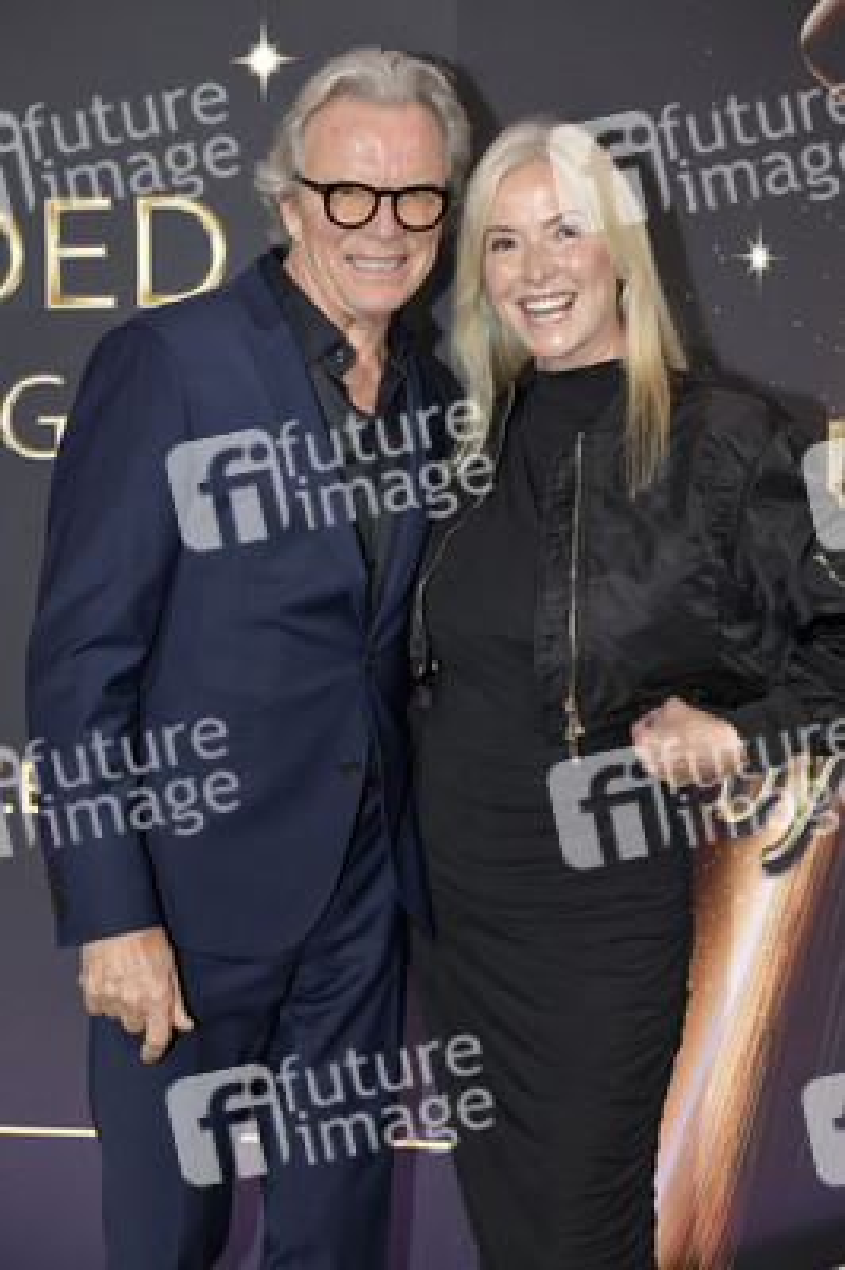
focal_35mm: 66
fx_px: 2328
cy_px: 635
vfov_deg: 30.5
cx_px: 422
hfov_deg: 20.6
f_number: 6.3
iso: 1250
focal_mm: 66
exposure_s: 1/250
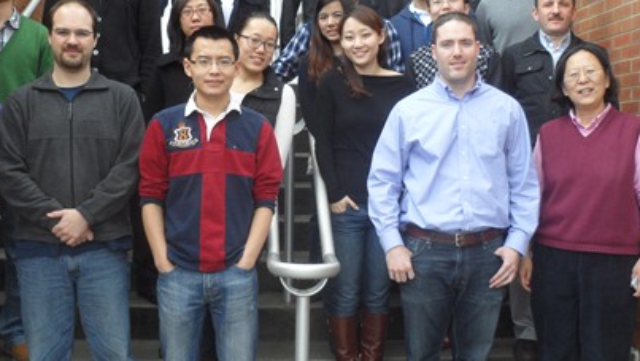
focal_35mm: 45
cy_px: 162
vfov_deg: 26.5
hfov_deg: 45.5
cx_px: 311
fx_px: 764
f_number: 3.3
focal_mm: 4.9
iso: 80
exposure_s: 1/125
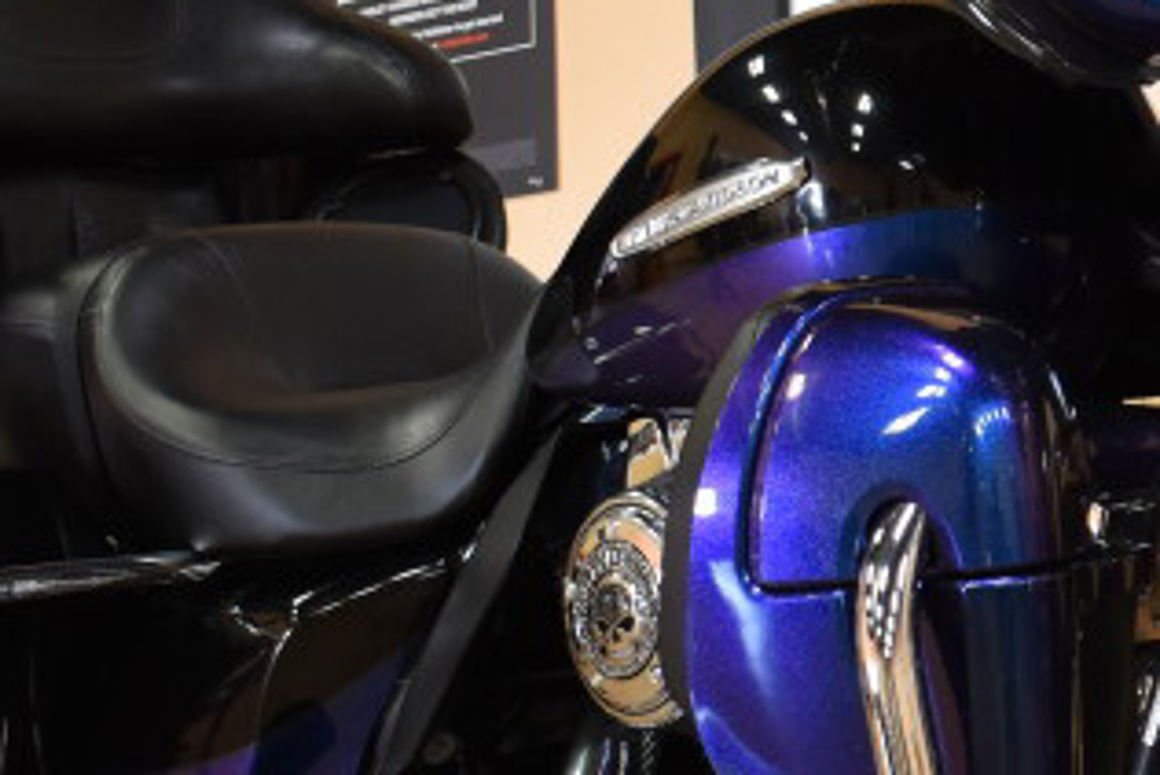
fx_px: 3675
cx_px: 1483
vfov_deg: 12.0
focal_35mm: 114
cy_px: 334
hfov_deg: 17.0
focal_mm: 20
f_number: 4
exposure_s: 1/60
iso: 640
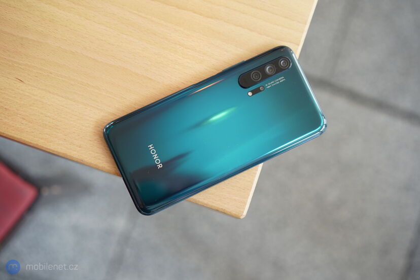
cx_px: 210
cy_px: 140
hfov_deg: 36.2
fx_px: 642
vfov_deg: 24.6
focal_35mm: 55
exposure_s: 1/160
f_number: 3.2
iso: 640
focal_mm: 55
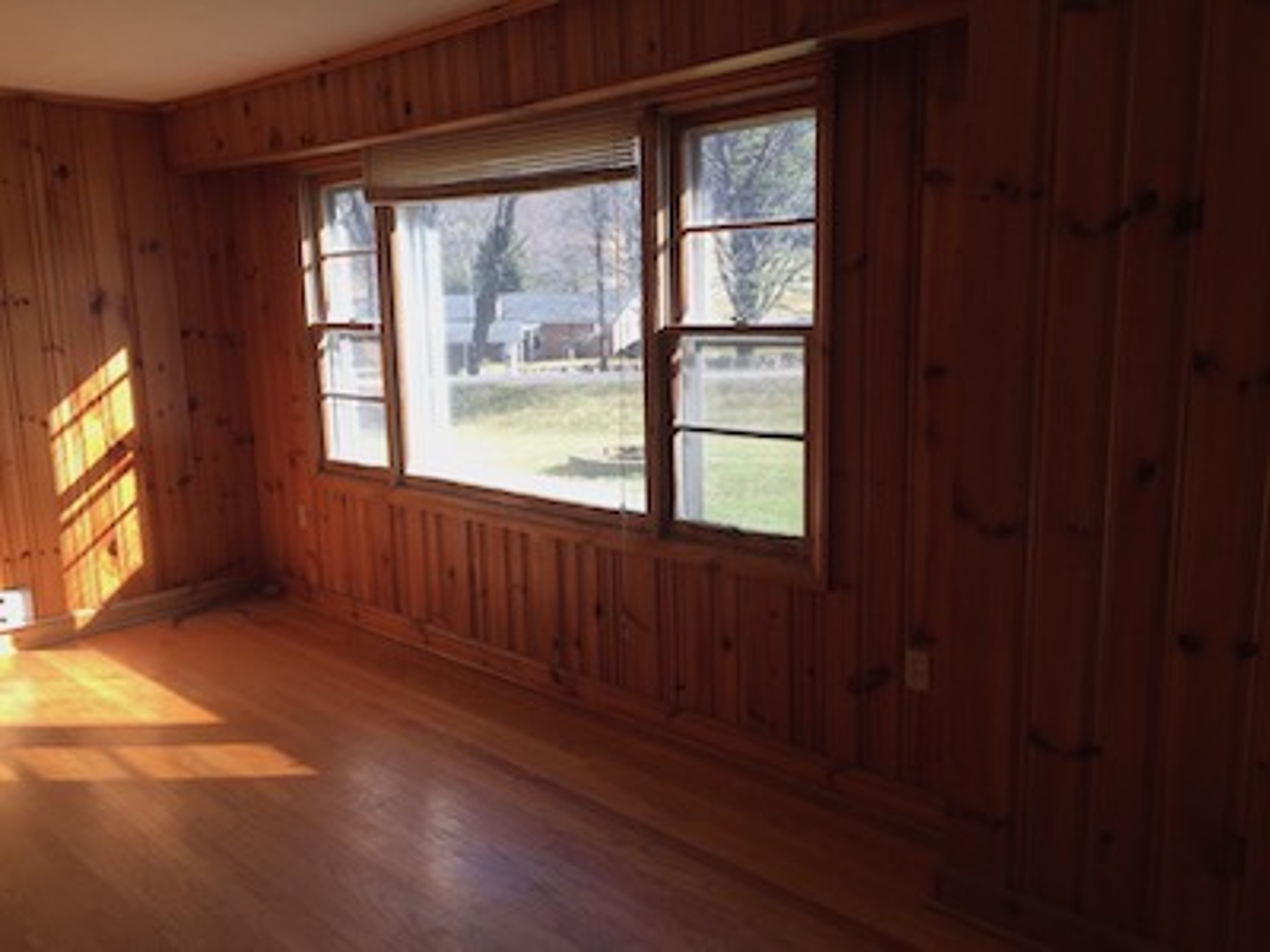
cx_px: 635
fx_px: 1064
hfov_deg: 61.7
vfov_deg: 48.2
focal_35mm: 29
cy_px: 476
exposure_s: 1/166
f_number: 2.2
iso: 32
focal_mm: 4.15
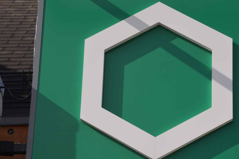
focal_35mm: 142
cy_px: 100
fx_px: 941
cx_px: 146
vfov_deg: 9.6
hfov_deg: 14.5
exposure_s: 1/800
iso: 200
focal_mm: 58
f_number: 7.1
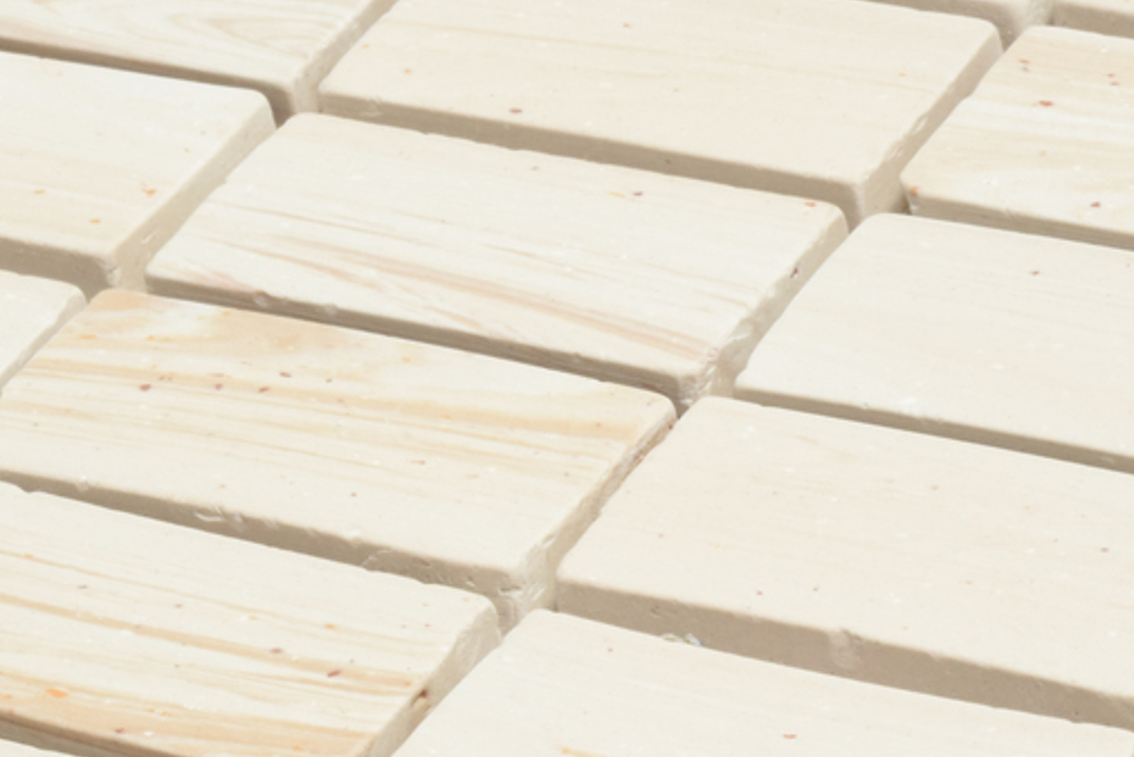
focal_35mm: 190
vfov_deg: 7.2
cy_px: 709
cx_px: 611
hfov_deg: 10.8
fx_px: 5986
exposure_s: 1/160
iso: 640
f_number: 22
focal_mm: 50
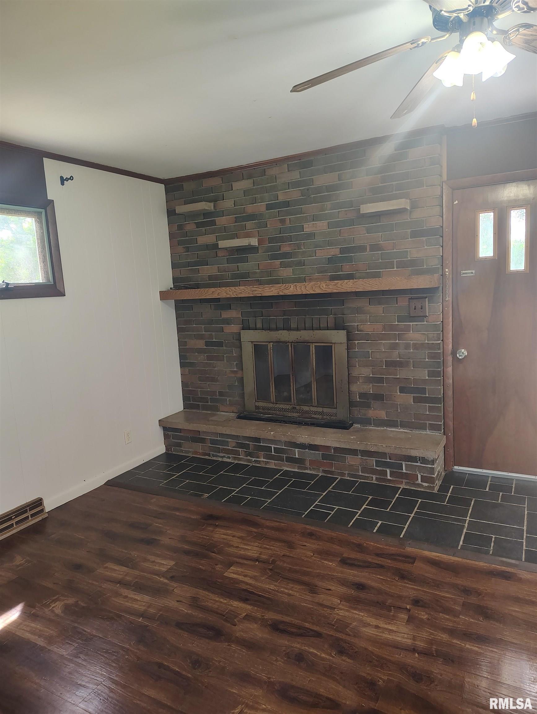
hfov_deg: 56.9
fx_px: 495
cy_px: 357
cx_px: 268
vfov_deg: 71.5
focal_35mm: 24
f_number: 1.8
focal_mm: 5.56
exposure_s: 1/60
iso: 866
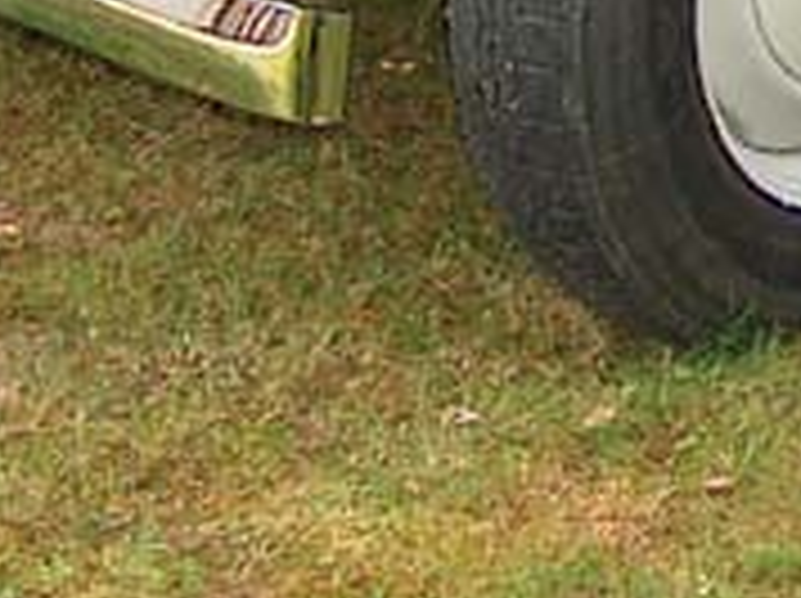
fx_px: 4321
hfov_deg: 10.4
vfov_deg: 7.4
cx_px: 1040
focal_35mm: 187
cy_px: -796
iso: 100
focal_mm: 7.6
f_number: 2.8
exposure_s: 1/400
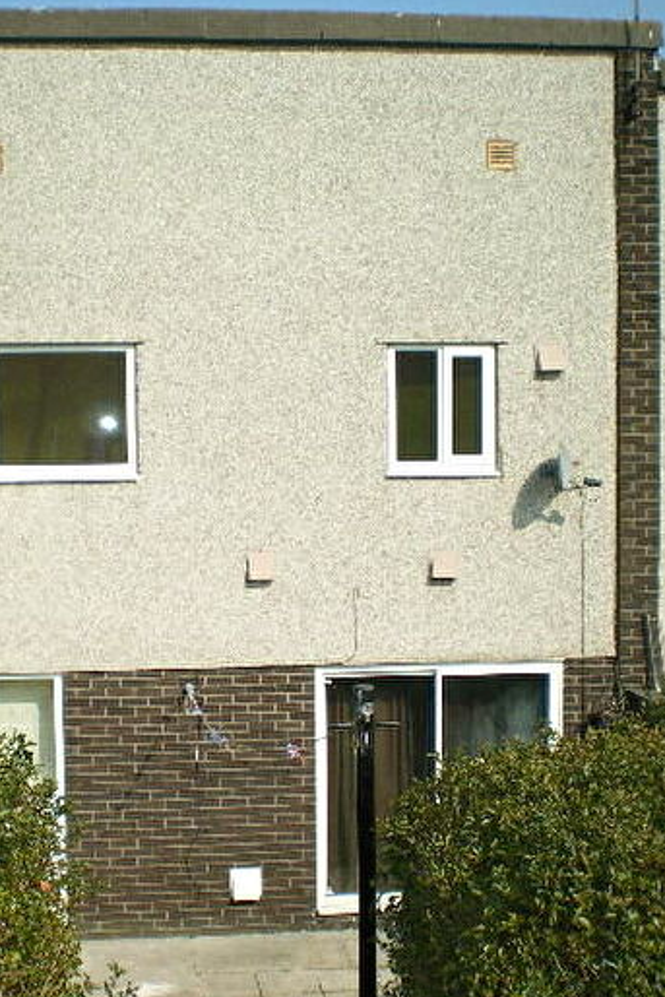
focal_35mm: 51
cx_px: 240
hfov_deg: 26.4
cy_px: 501
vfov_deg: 38.9
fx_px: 1412
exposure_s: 1/640
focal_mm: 6.3
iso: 64
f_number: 4.6
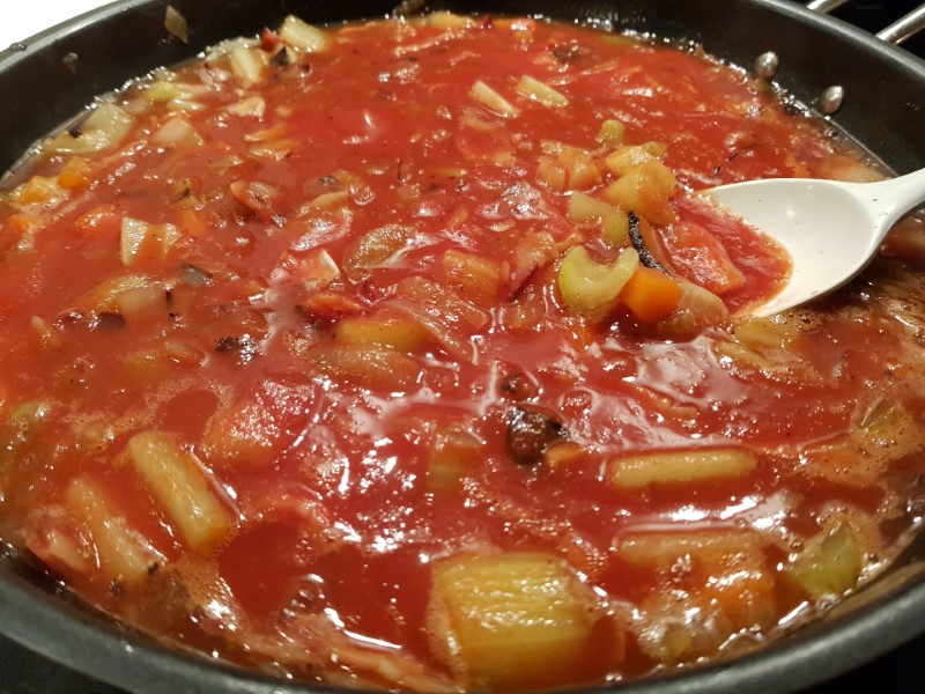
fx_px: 695
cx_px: 462
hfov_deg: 67.3
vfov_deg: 53.1
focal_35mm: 26
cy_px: 347
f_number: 1.7
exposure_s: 1/50
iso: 250
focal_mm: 4.2
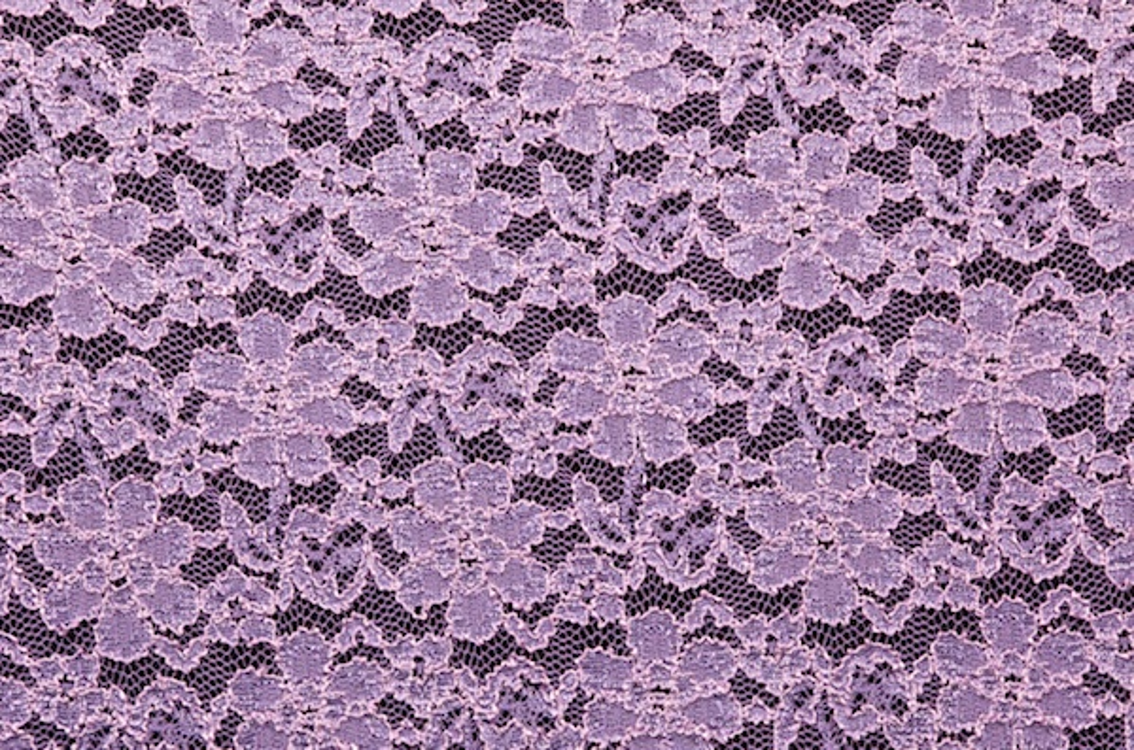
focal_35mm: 142
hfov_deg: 14.4
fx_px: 4478
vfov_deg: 9.6
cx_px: 567
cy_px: 375
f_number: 11
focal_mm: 95
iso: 800
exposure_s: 1/1000
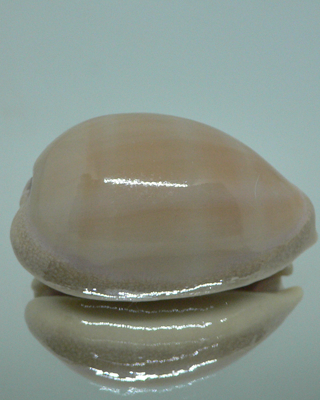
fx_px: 556
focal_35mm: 47
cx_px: 155
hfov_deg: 32.1
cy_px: 196
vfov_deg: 39.5
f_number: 2.8
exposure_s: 1/60
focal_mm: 4.6
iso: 200
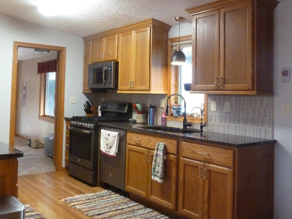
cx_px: 119
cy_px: 85
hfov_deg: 51.1
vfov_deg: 39.5
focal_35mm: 36
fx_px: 304
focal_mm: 4.1
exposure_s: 1/30
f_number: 3.3
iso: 800
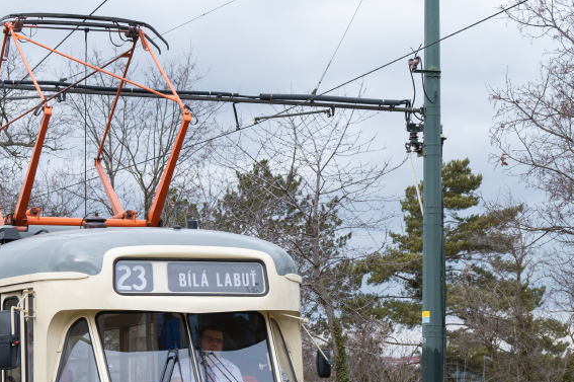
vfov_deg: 12.3
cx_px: 138
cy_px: 340
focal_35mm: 110
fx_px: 1752
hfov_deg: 18.5
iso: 320
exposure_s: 1/640
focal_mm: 48
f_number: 5.3
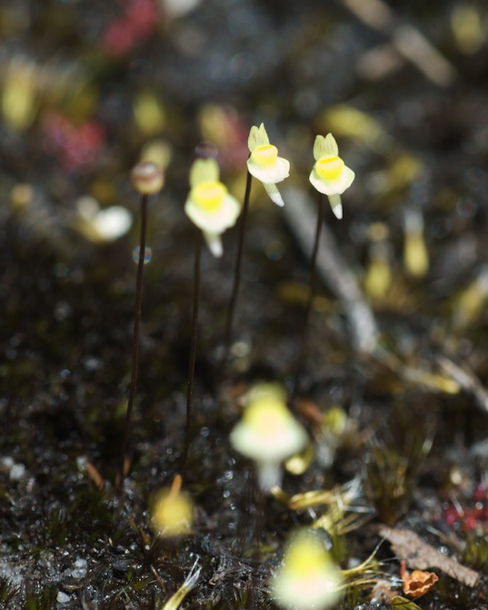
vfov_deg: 10.2
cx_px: 251
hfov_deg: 8.2
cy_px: 225
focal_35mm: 189
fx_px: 3411
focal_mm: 90
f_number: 14
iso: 160
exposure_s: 1/80
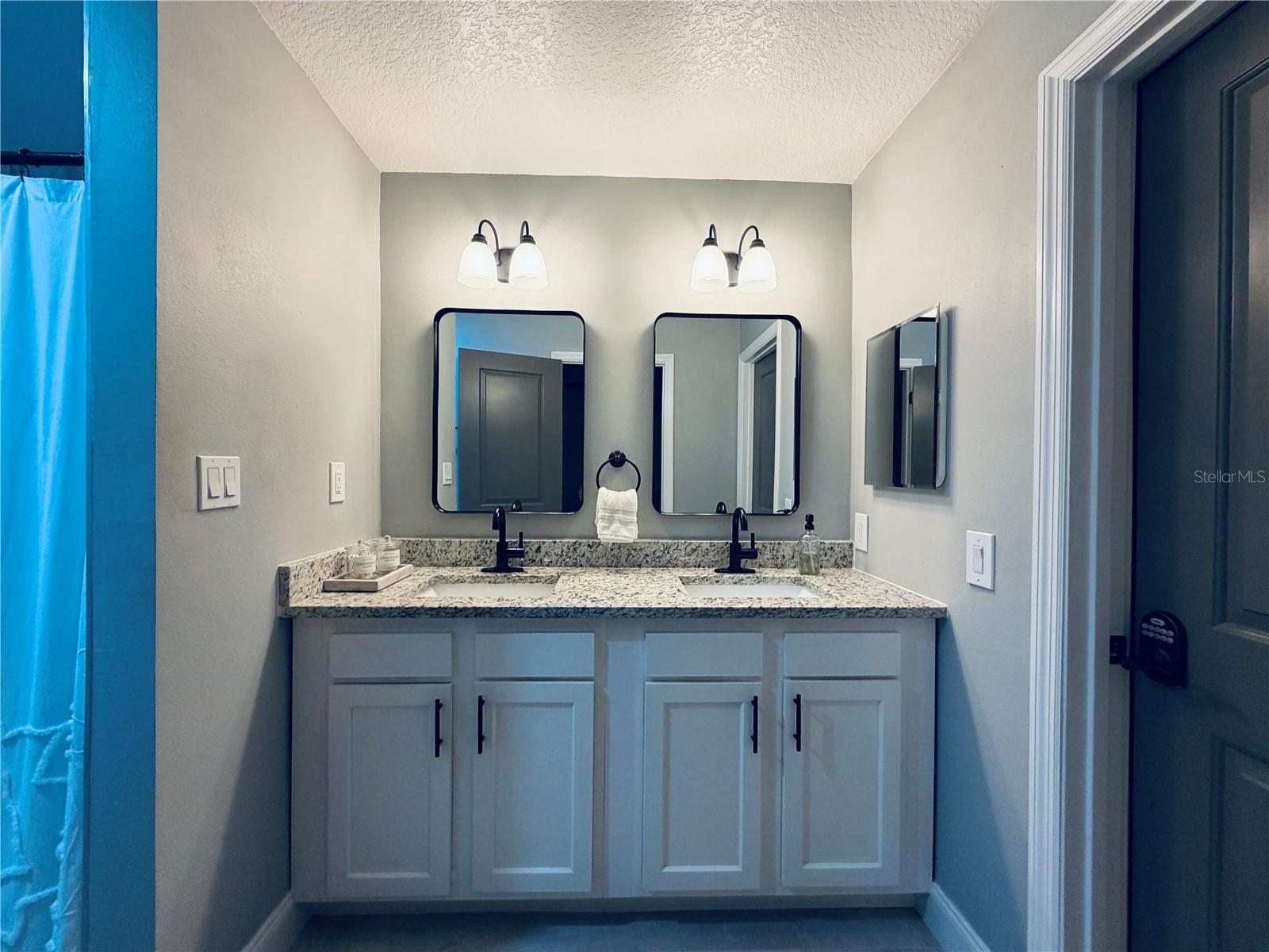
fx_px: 513
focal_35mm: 14
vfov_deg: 85.7
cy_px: 476
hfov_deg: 102.1
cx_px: 634
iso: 250
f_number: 2.2
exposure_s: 1/60
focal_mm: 2.22
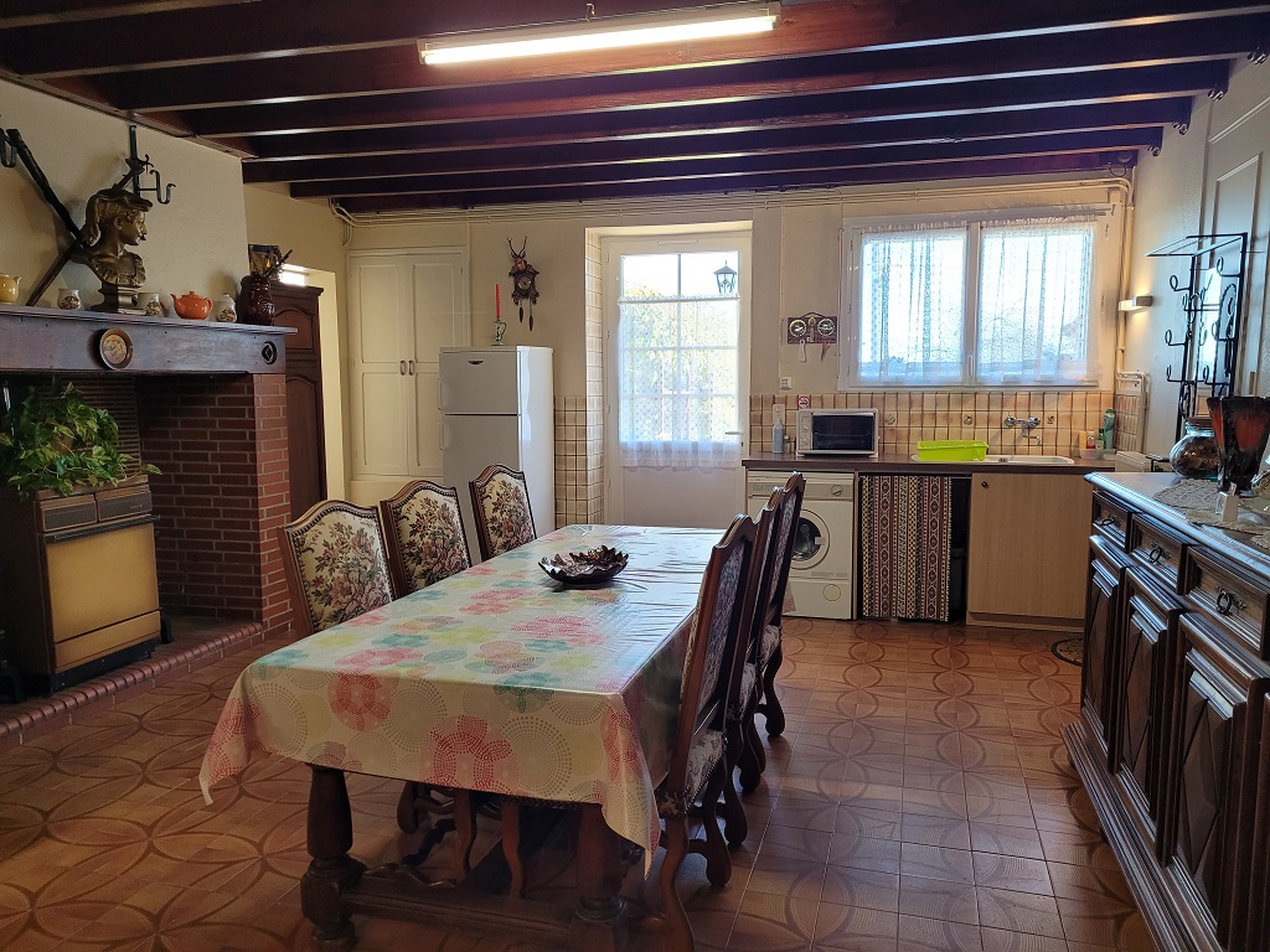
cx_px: 635
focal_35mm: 26
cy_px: 476
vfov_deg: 53.1
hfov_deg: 67.3
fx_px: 954
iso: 250
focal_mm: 5.4
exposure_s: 1/100
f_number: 1.8
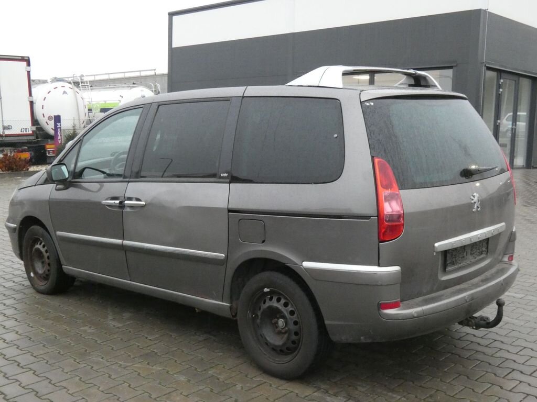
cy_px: 201
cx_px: 268
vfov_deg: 35.1
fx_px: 636
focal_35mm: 41
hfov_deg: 45.8
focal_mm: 7.3
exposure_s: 1/80
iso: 1250
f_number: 5.6
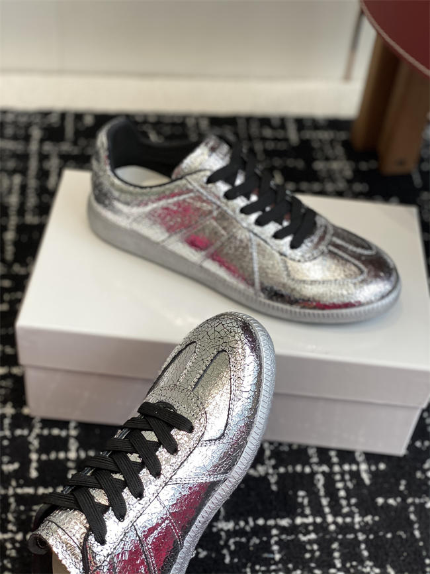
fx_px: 861
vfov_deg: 36.8
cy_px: 287
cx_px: 215
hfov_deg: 28.0
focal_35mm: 52
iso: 40
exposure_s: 1/122
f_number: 2
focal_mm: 6
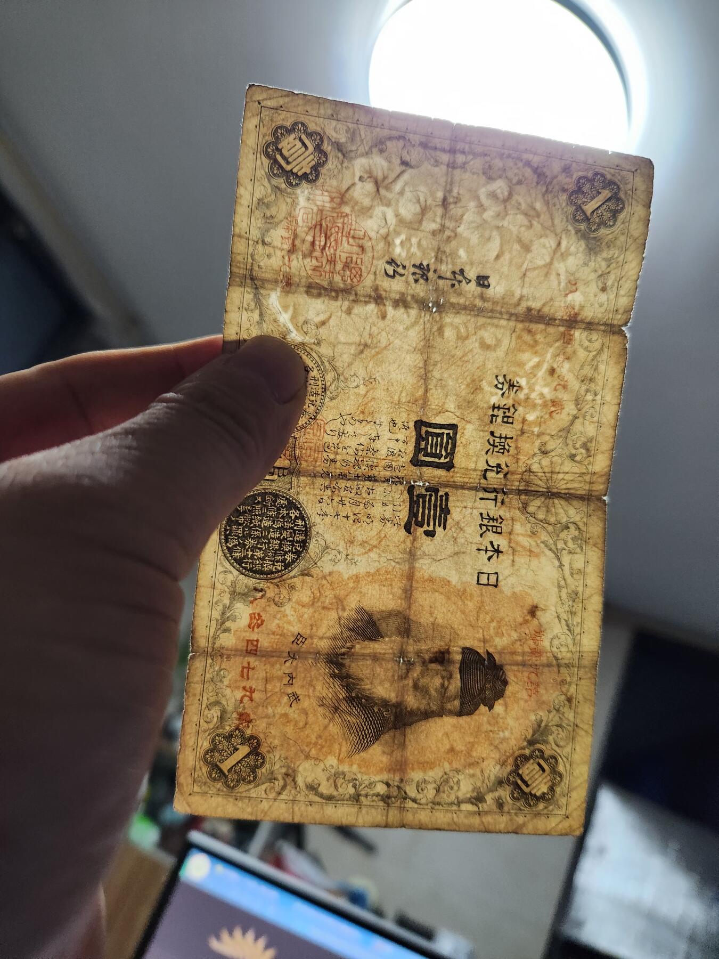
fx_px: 637
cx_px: 360
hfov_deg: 58.9
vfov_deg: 73.9
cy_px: 480
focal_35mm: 23
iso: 800
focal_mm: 5.4
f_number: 1.8
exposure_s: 1/100
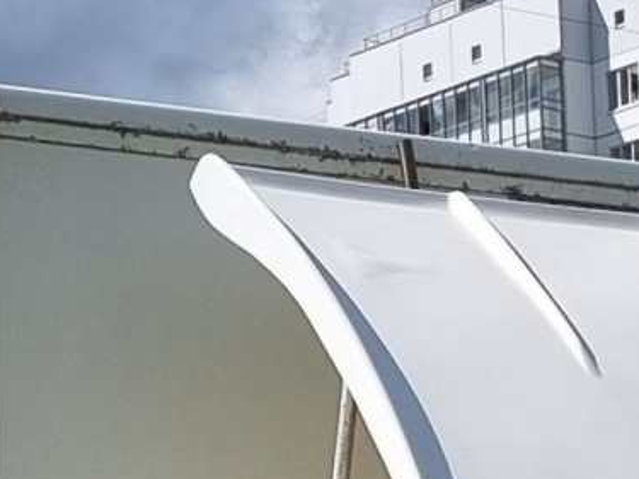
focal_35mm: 142
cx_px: 499
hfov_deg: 13.8
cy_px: 1076
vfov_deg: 9.5
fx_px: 2620
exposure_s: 1/4416
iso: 50
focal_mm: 5.4
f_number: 1.8
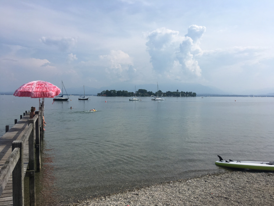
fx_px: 230
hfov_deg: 61.7
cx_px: 137
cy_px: 103
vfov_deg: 48.2
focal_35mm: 29
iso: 25
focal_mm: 4.15
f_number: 2.2
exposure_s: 1/2747
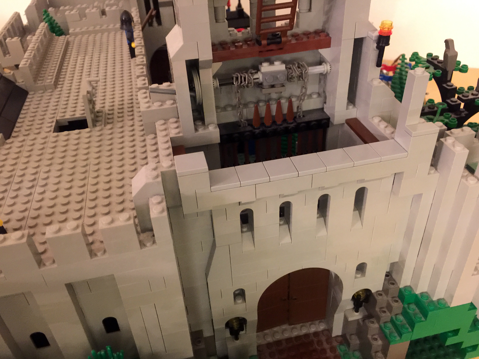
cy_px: 180
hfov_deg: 60.0
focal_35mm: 30
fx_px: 415
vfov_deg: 46.8
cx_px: 237
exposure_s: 1/4
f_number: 2.2
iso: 125
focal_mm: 4.15
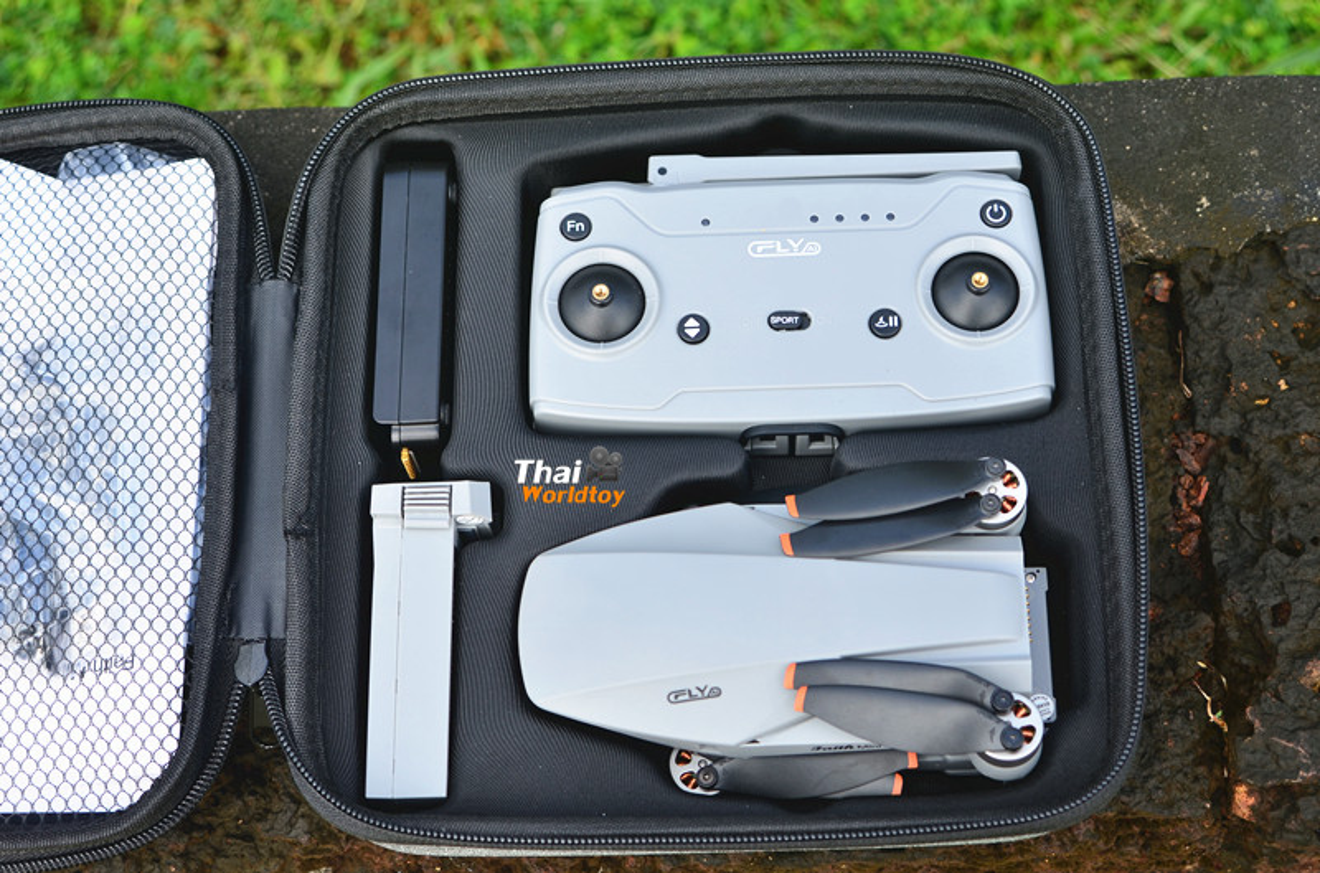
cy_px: 436
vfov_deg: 18.8
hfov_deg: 28.1
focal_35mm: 72
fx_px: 2633
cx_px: 660
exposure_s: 1/100
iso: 100
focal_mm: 48
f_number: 5.6
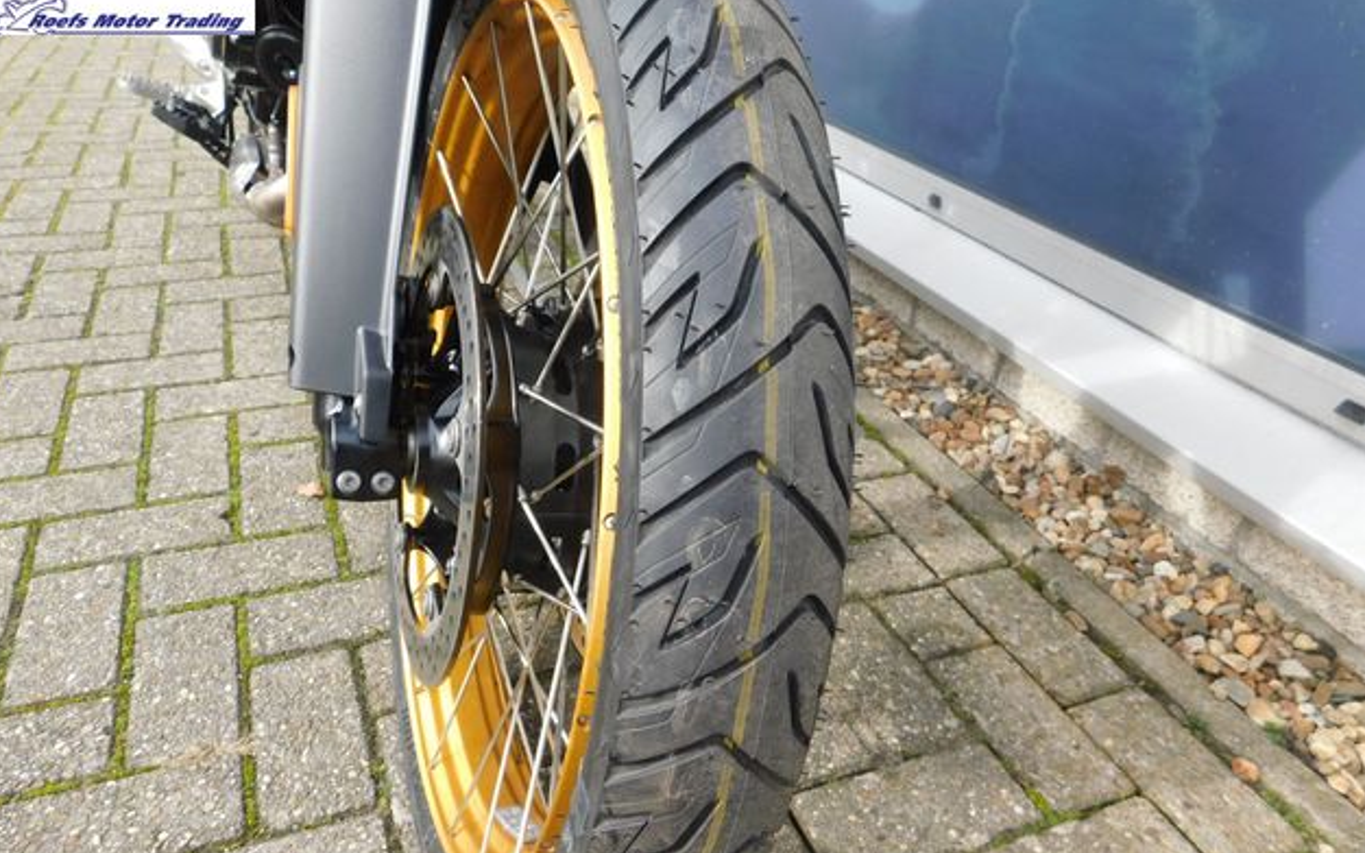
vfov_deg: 47.3
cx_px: 674
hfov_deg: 70.4
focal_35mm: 26
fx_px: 967
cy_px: 510
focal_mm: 4.1
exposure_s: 1/320
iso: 125
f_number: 3
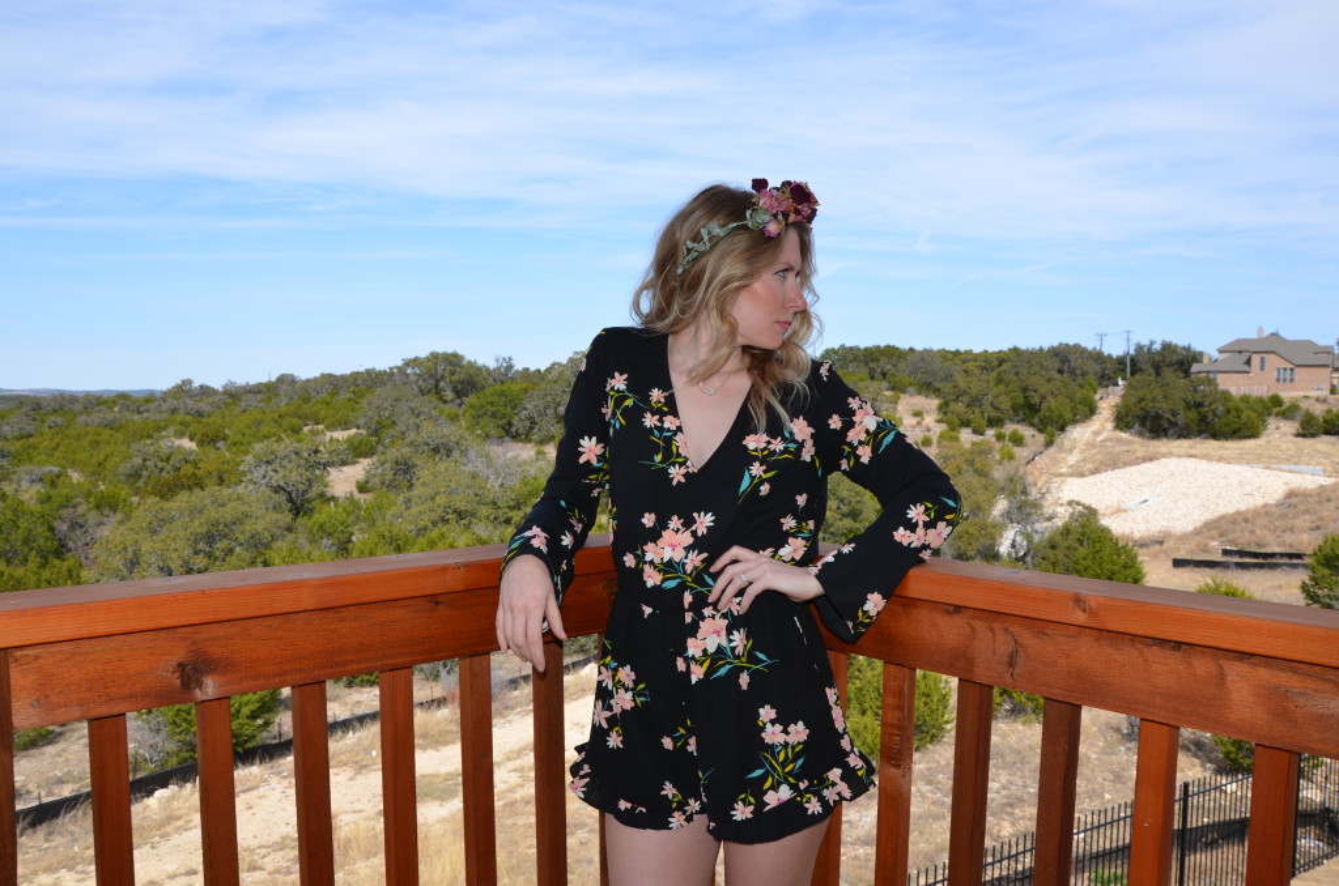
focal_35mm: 27
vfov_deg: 47.7
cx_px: 670
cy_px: 443
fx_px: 1002
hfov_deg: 67.5
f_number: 6.3
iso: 100
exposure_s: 1/250
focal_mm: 18
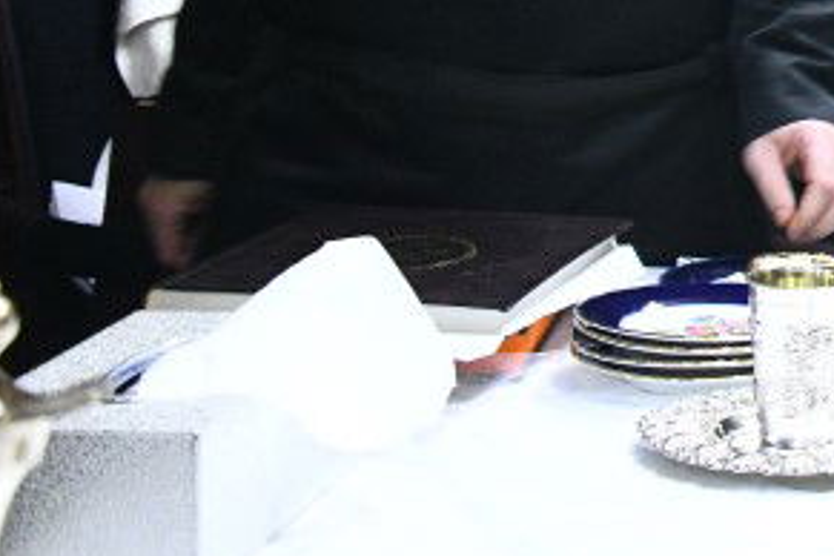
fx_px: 2571
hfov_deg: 15.1
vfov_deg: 11.6
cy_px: -370
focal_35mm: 111
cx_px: 1642
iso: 4000
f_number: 5
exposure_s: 1/60
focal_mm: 28
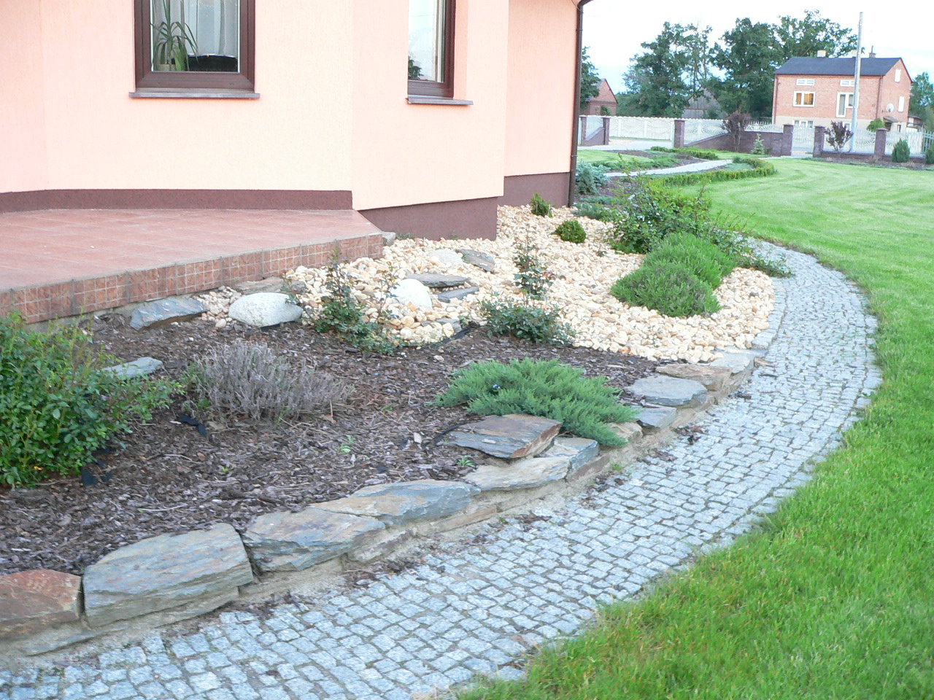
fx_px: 971
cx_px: 467
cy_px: 350
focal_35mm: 36
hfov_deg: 51.4
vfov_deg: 39.7
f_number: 2.8
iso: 200
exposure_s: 1/5
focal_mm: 6
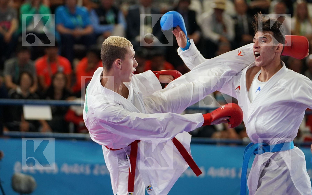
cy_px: 92
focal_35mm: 207
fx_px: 1760
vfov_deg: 6.3
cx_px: 157
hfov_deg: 10.1
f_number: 2.8
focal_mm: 135
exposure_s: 1/1000
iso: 1600
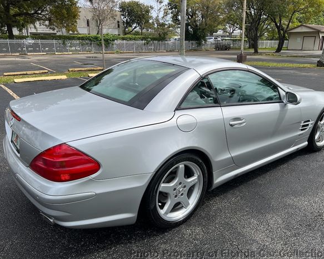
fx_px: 268
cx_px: 169
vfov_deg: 51.5
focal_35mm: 28
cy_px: 132
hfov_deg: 62.2
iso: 50
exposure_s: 1/5076
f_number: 1.5
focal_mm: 5.7
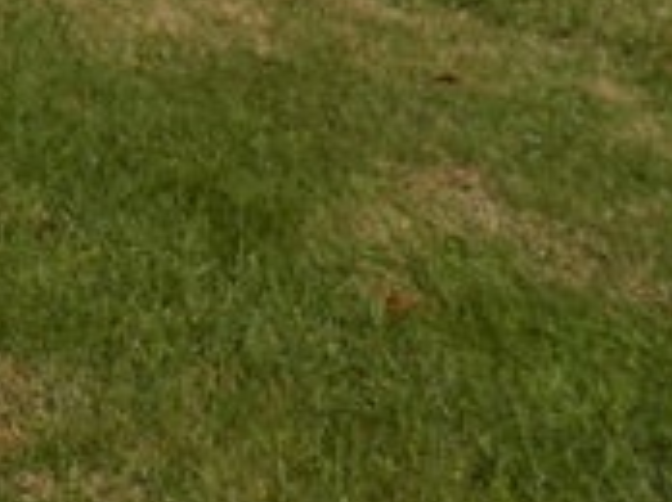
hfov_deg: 13.0
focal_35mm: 113
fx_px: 2191
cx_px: -964
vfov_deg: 11.1
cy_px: -672
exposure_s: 1/250
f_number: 9.9
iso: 80
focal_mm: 4
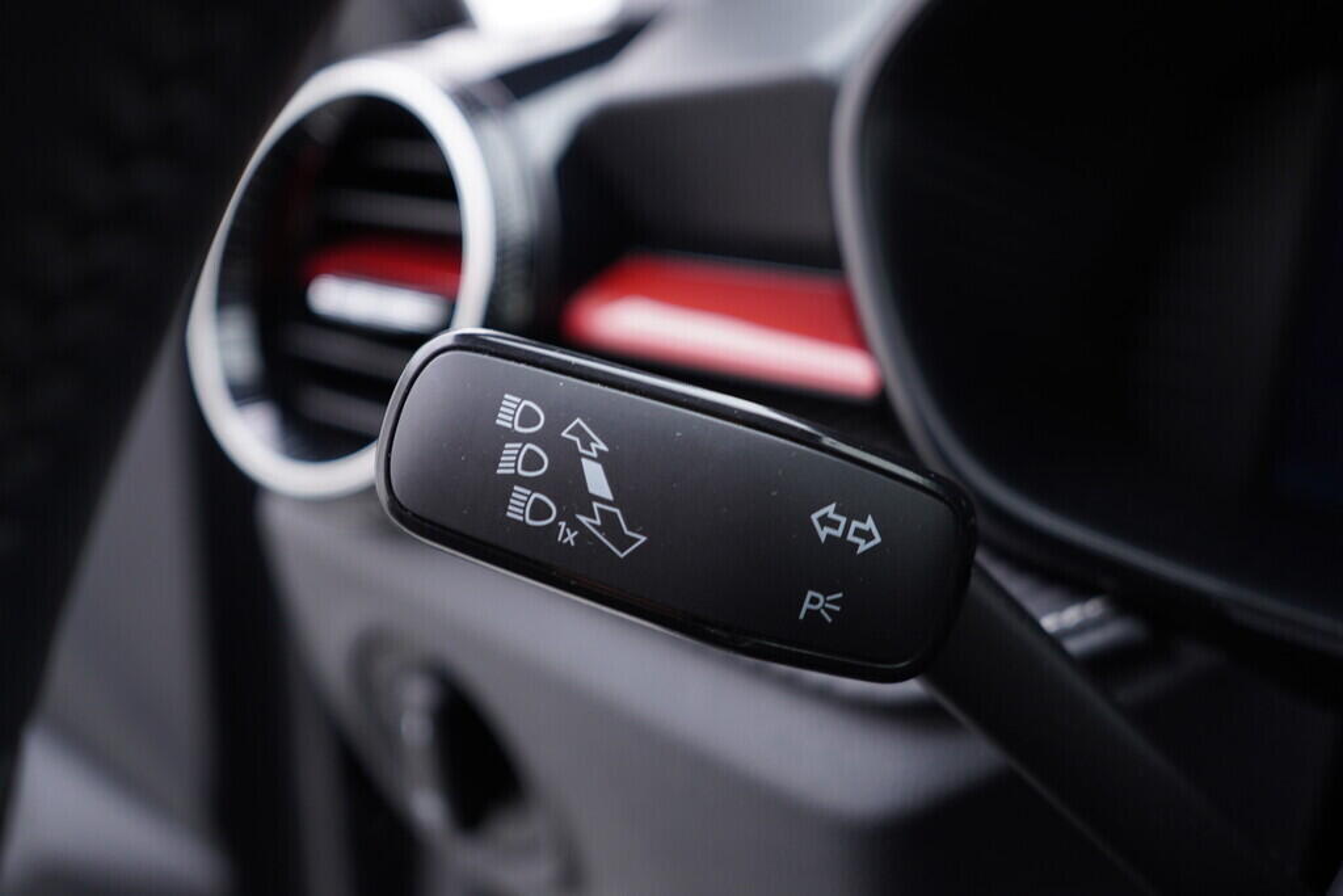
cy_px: 448
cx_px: 672
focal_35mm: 36
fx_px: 1343
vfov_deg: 36.9
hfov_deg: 53.1
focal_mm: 24
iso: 160
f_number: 2.8
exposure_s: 1/40
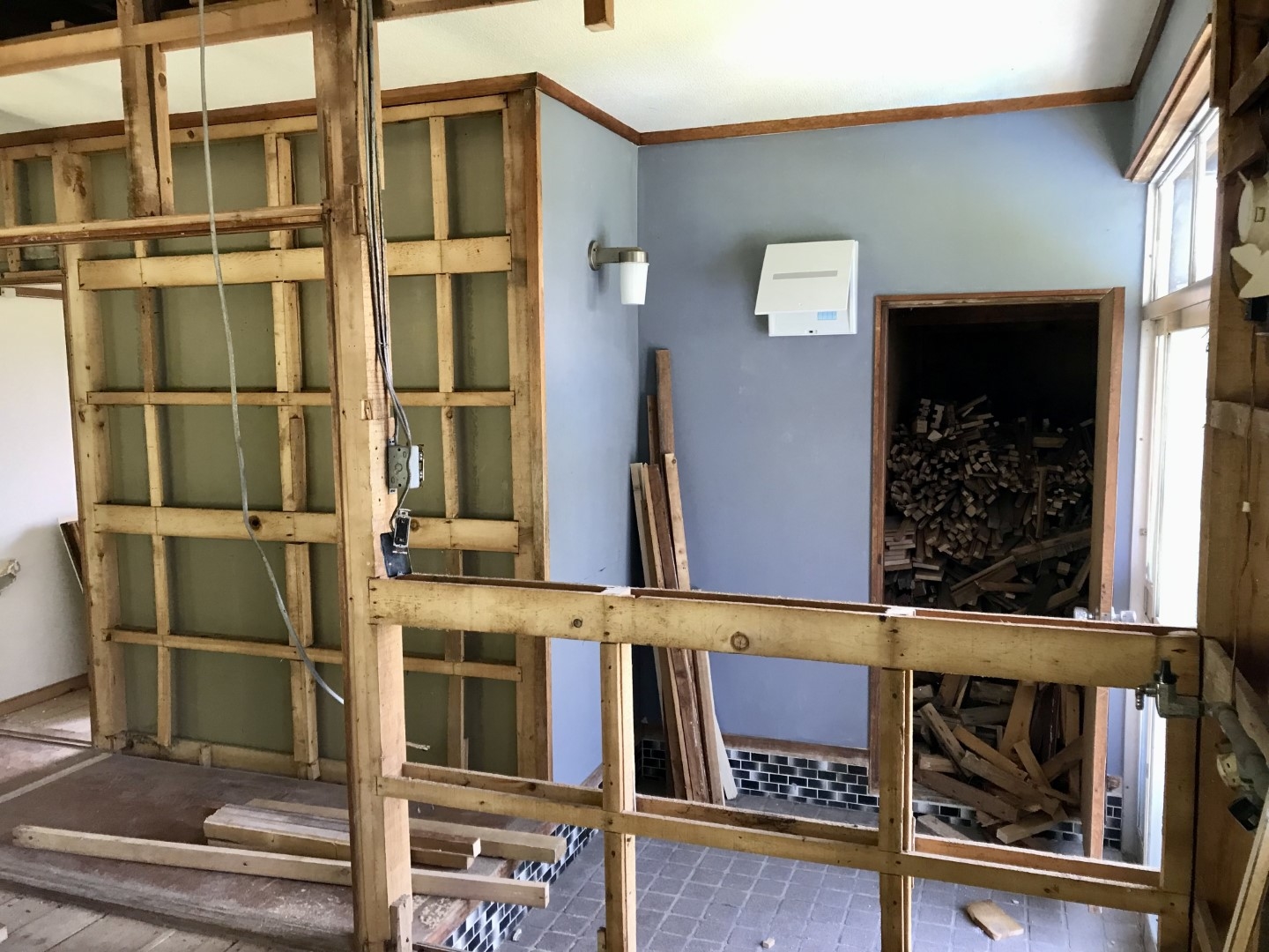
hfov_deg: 63.4
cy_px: 476
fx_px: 1026
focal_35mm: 28
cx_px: 634
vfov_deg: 49.7
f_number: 1.8
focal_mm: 4
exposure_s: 1/30
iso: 32
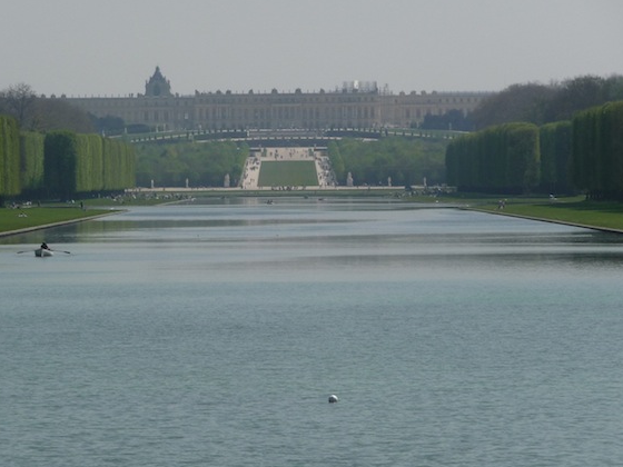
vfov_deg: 5.5
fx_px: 4859
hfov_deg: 7.3
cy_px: 257
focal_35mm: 270
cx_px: 228
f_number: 4.8
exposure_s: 1/1000
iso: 100
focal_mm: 32.3
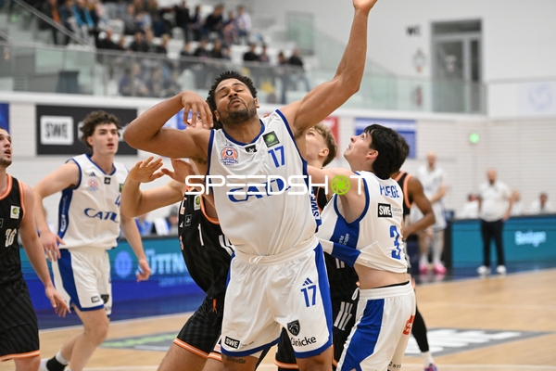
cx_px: 278
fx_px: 1699
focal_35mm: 110
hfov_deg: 18.6
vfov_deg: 12.5
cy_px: 186
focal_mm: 110
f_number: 2.8
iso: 11400
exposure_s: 1/2000
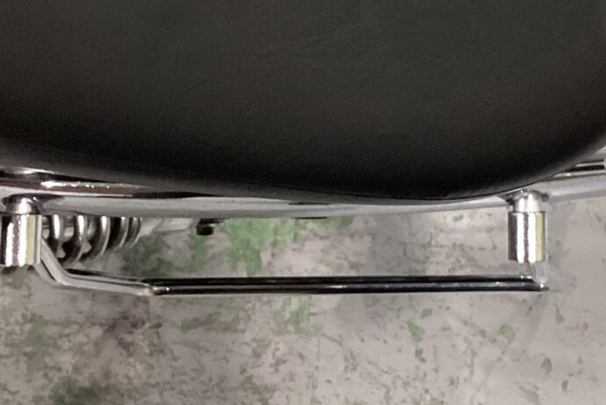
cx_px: 443
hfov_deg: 22.4
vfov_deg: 14.8
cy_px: -51
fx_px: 1515
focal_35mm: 90
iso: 125
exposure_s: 1/60
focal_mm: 3.3
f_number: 2.4
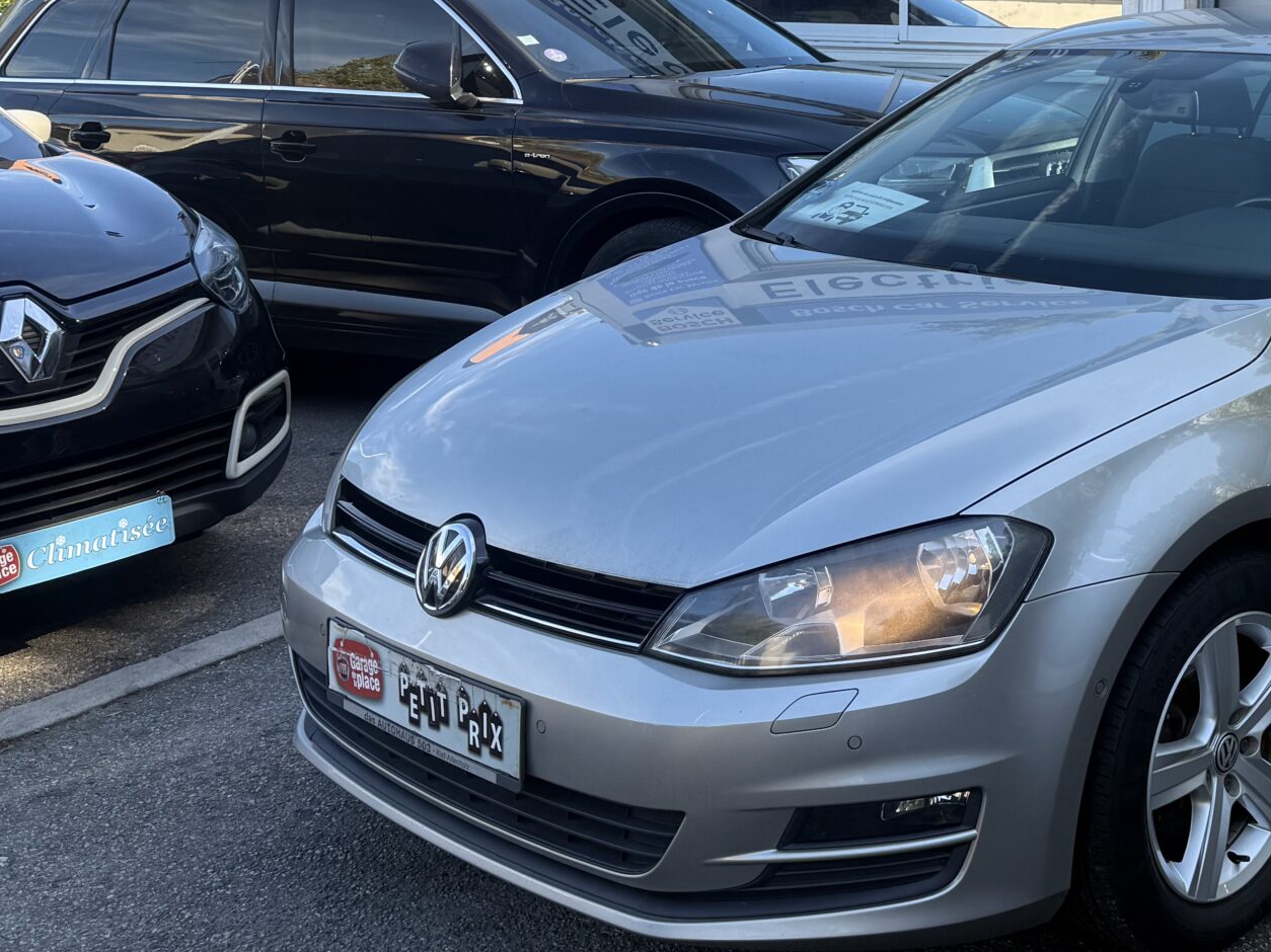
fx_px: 1799
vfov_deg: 29.2
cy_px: 233
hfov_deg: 36.9
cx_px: 1102
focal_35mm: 49
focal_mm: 6.76
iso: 80
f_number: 1.78
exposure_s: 1/649
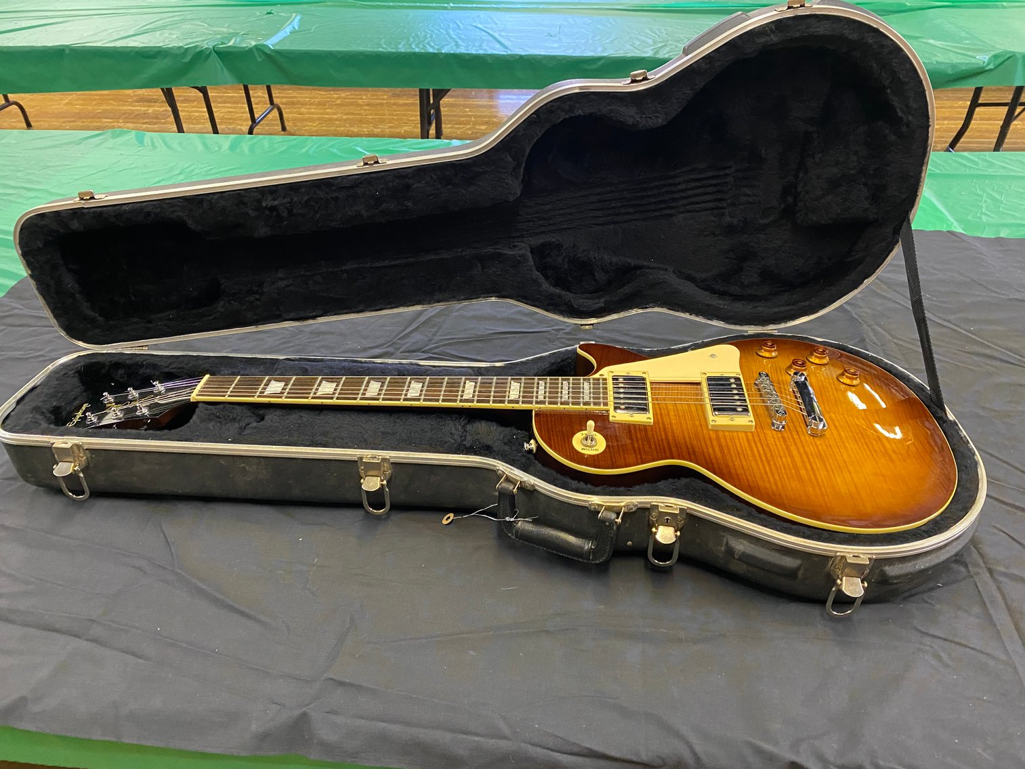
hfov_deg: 67.3
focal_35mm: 26
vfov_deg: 53.1
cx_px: 512
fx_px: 770
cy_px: 384
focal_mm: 4.25
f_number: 1.8
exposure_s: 1/30
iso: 500
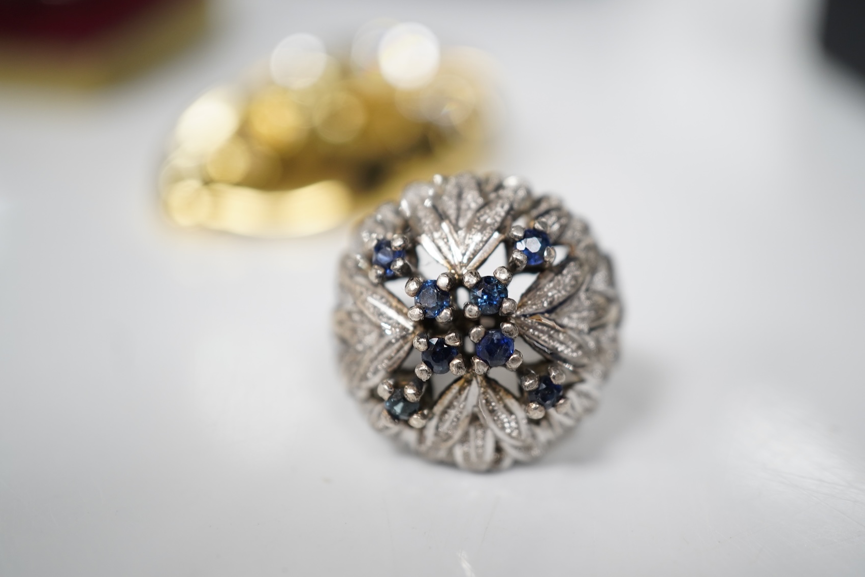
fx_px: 1249
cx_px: 480
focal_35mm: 52
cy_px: 267
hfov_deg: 38.1
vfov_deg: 26.0
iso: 400
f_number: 4.5
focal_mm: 30
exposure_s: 1/50
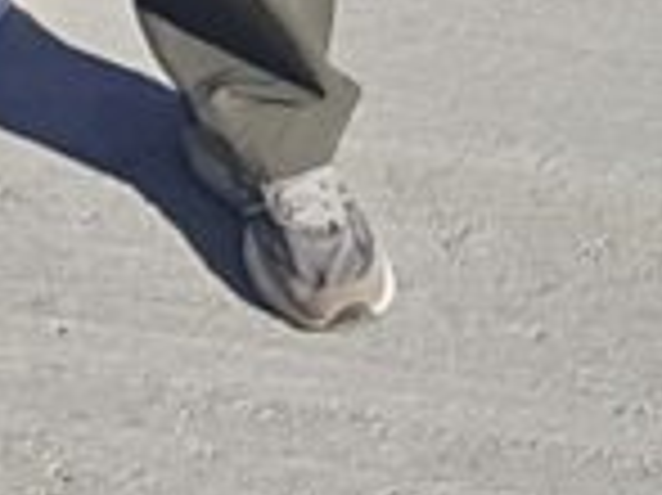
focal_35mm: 174
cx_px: -473
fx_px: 3325
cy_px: -778
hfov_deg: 10.8
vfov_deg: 7.8
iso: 25
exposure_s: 1/1027
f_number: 2.2
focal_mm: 3.3
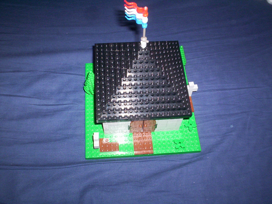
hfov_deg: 49.0
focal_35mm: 38
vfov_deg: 37.7
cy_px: 102
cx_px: 136
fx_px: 299
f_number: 4.5
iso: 140
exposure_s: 1/60
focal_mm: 4.99
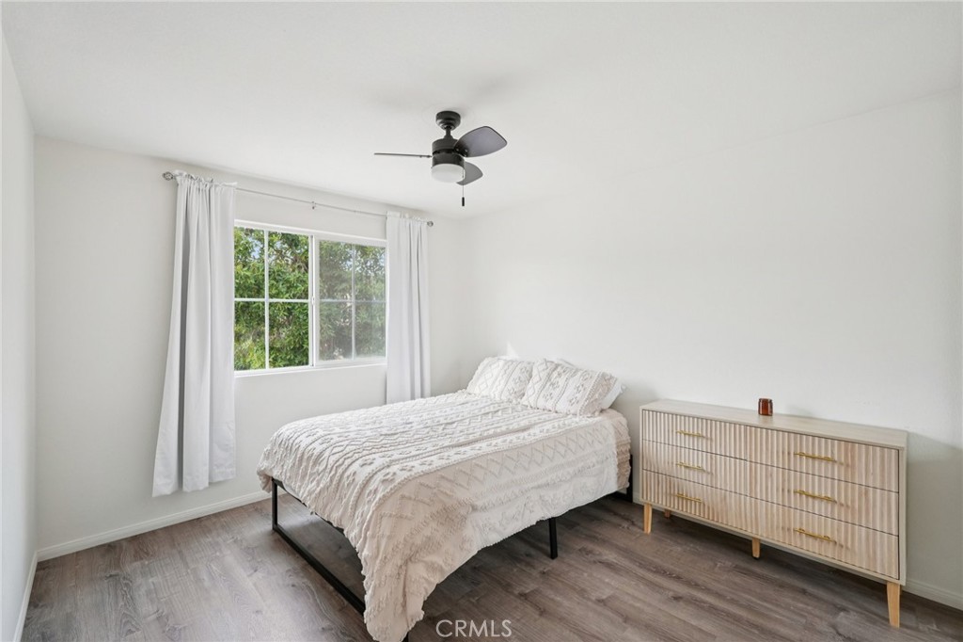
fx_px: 428
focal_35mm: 16
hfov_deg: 96.8
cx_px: 482
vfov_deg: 73.7
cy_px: 321
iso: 400
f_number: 8
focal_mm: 16
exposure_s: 1/20
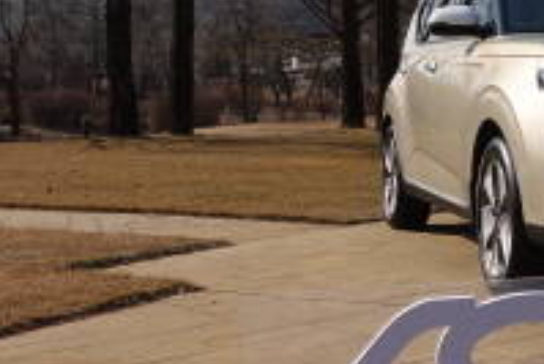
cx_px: 659
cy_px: 111
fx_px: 1059
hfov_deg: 25.7
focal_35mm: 70
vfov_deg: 19.4
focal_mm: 8.8
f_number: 4
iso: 125
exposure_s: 1/200
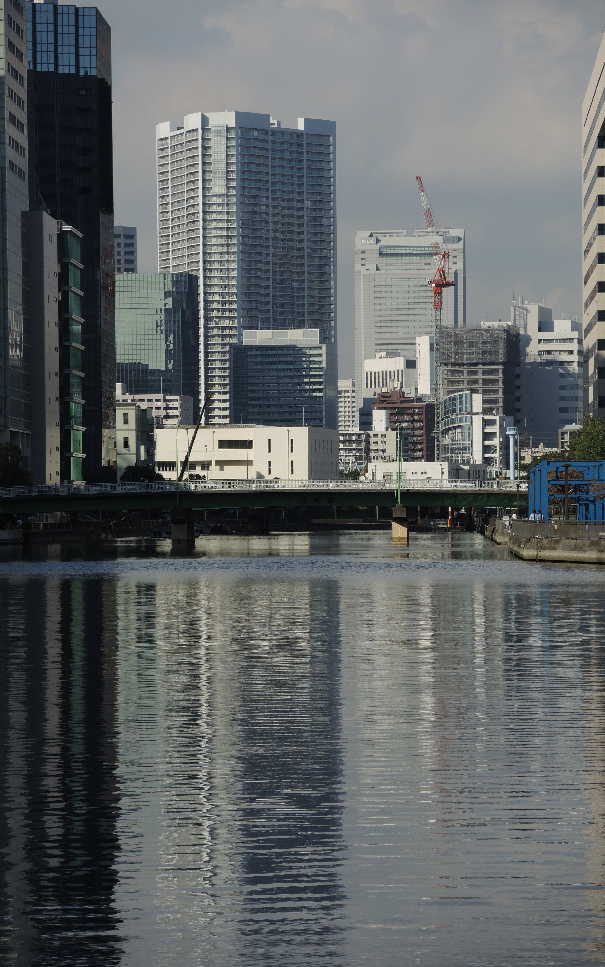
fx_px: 4274
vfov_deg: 12.9
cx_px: 303
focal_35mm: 162
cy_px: 481
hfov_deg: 8.1
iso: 80
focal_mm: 32.6
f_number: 3.5
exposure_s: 1/1250
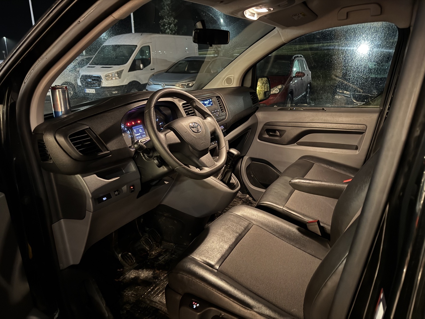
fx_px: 295
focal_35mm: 24
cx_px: 212
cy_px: 160
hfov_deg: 71.6
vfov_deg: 56.8
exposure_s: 1/9
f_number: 1.78
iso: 1250
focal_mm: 6.76
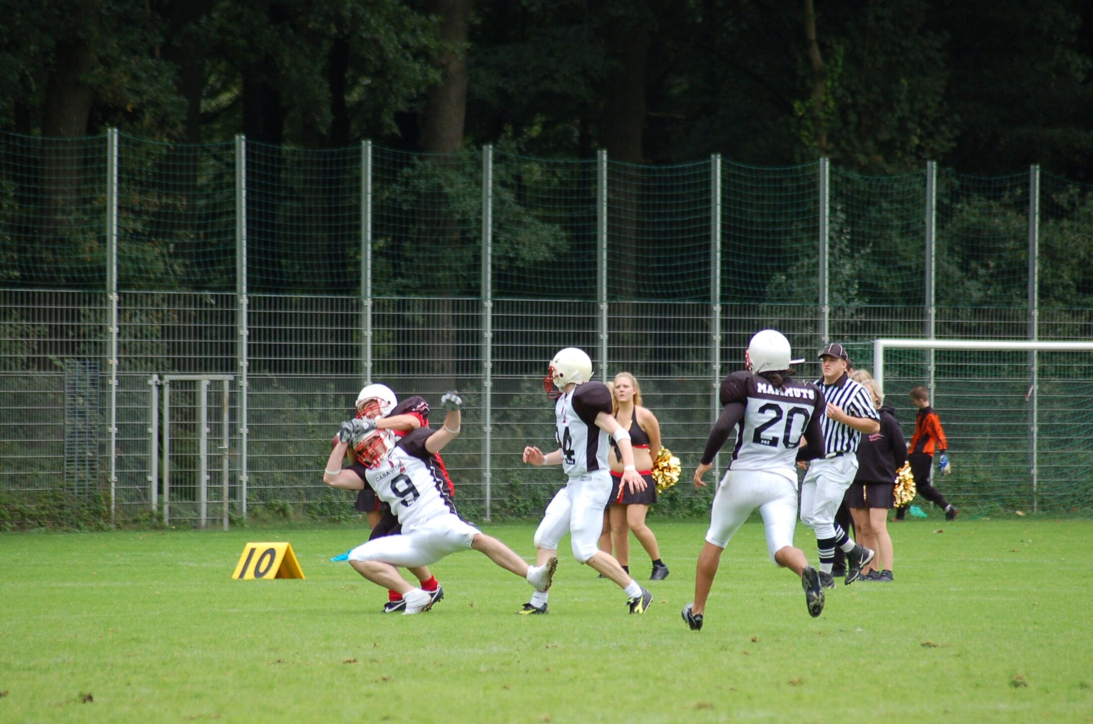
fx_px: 8864
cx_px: 546
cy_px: 362
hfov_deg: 7.1
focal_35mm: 292
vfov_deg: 4.7
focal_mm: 195
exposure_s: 1/500
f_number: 5
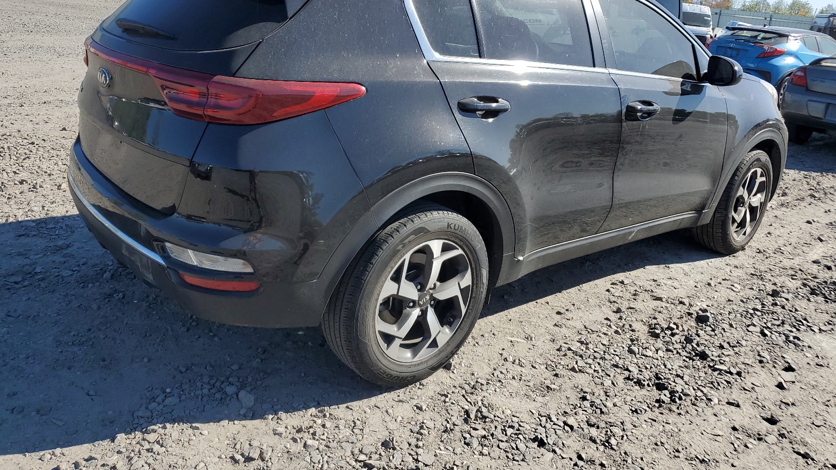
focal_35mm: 29
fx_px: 643
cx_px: 422
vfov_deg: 39.7
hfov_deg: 66.1
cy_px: 159
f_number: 1.5
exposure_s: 1/2500
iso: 50
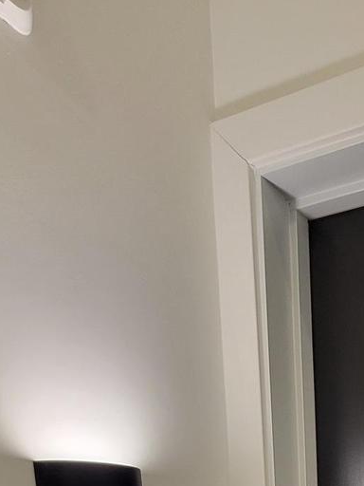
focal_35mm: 39
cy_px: 666
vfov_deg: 32.4
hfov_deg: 33.3
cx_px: 374
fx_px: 547
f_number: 2.2
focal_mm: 2.2
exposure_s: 1/60
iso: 320
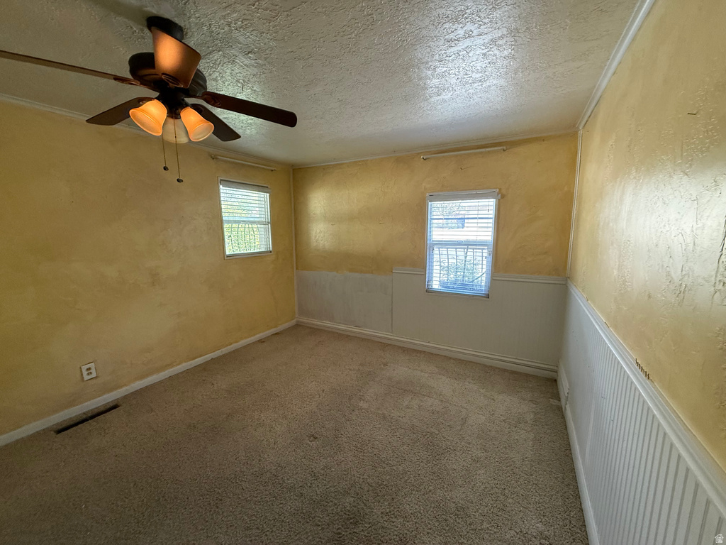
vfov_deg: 85.7
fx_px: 294
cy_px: 272
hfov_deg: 102.1
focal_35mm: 14
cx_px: 363
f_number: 2.2
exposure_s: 1/120
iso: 500
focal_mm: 2.22
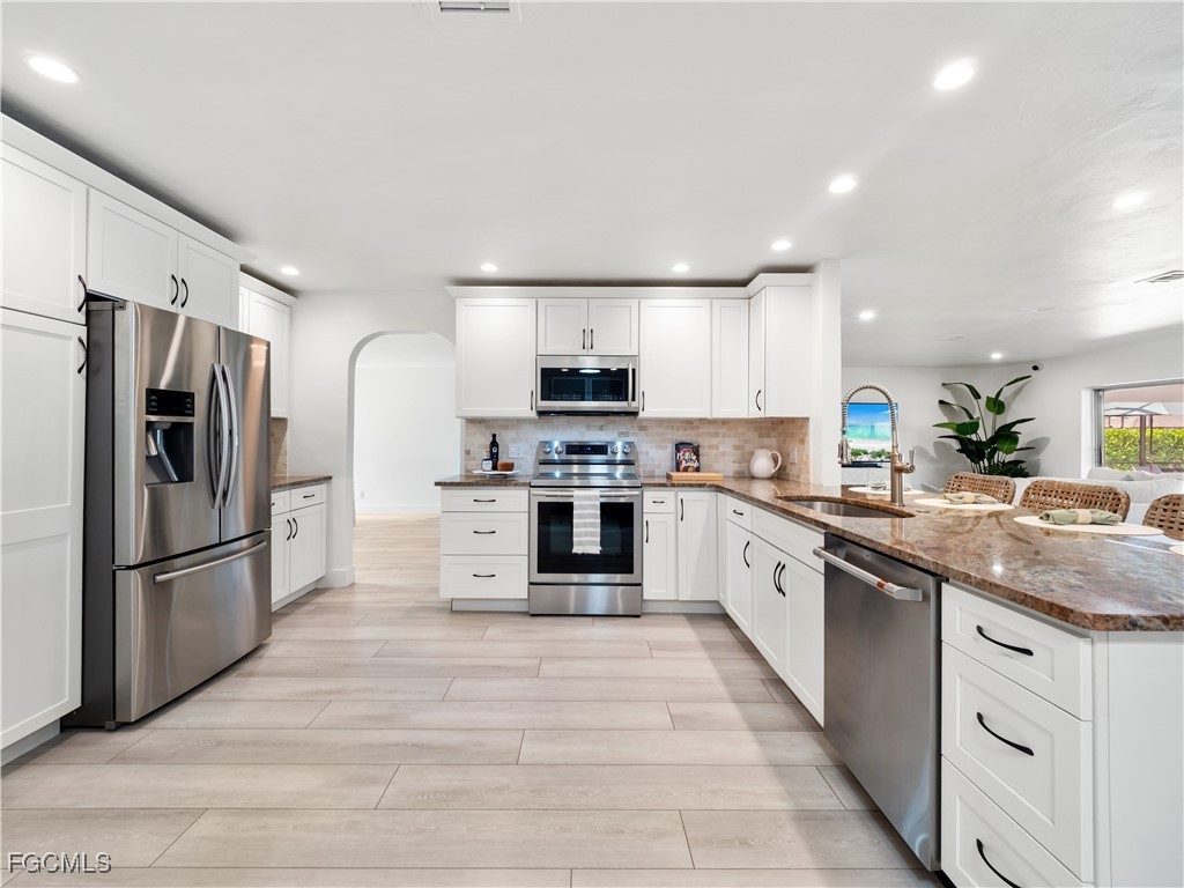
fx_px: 479
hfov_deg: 102.1
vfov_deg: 85.7
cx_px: 592
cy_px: 444
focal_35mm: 14
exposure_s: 1/4
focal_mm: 7
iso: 200
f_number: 7.1
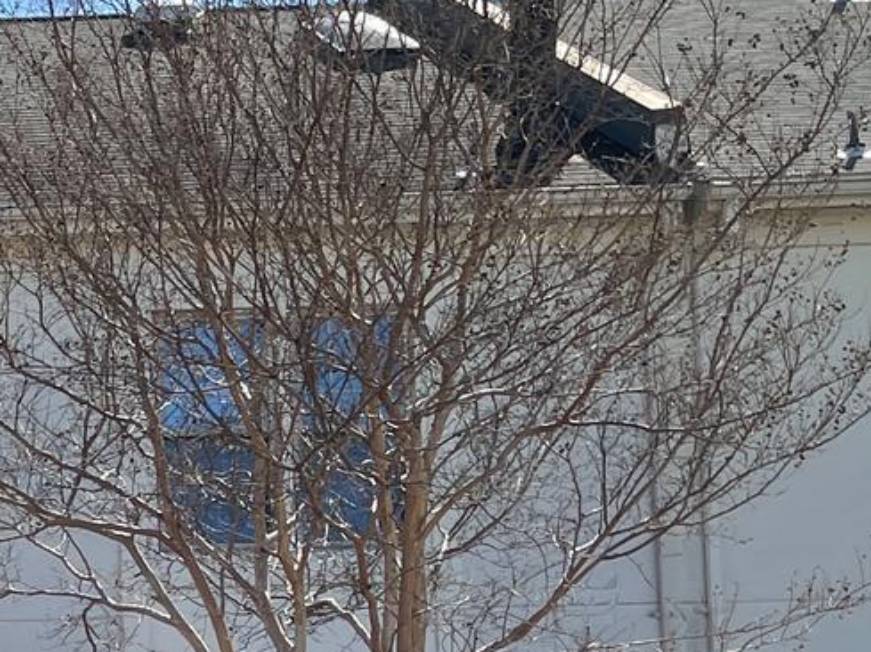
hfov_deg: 15.7
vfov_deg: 13.1
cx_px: -657
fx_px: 2741
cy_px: 850
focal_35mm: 109
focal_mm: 5.1
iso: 32
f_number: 1.6
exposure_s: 1/3003
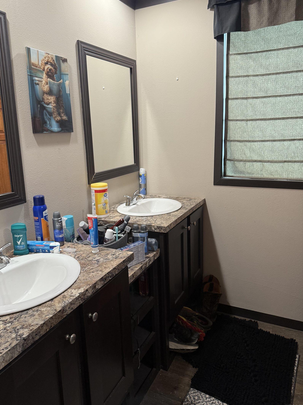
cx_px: 140
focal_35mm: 26
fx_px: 303
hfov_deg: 53.0
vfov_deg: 67.2
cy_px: 189
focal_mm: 6.76
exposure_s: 1/60
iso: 200
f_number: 1.78
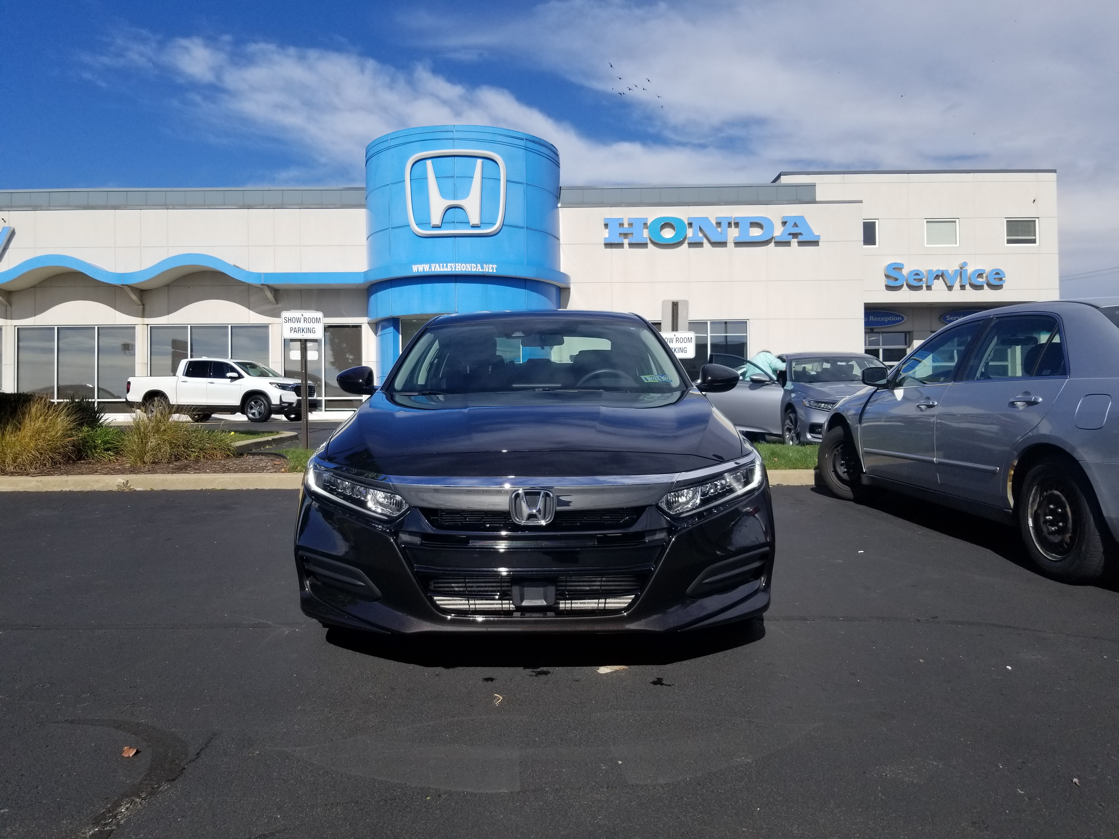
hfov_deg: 67.3
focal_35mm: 26
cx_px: 560
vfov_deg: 53.1
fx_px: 840
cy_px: 420
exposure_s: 1/3648
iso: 50
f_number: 1.7
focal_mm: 4.25
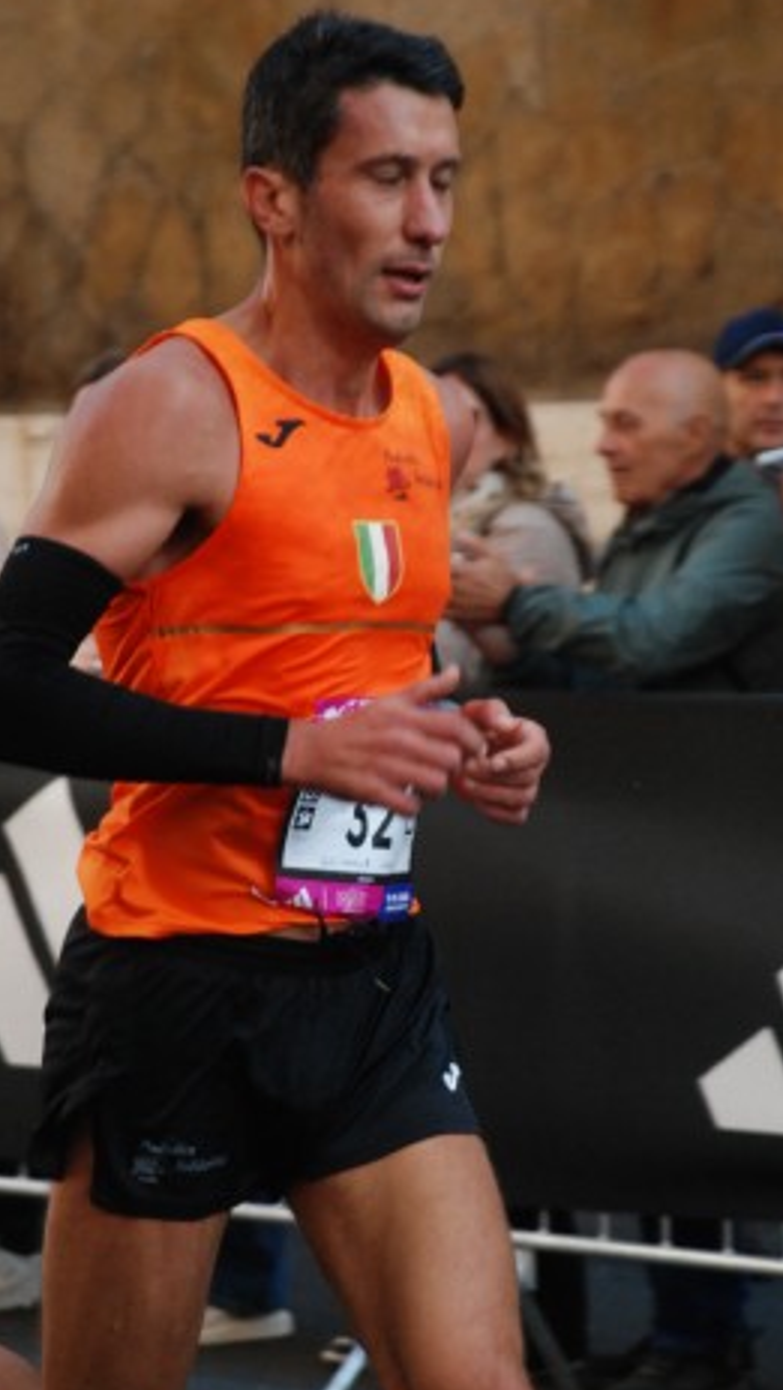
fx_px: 7137
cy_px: 862
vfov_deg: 11.1
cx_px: 454
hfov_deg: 6.3
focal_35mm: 194
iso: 1000
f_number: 5.6
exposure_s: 1/400
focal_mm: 95
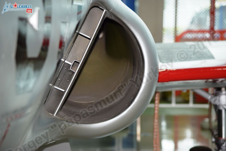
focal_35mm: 153
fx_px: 961
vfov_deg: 9.0
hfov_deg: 13.4
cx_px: 113
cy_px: 76
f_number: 4.8
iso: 400
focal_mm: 102
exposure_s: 1/40
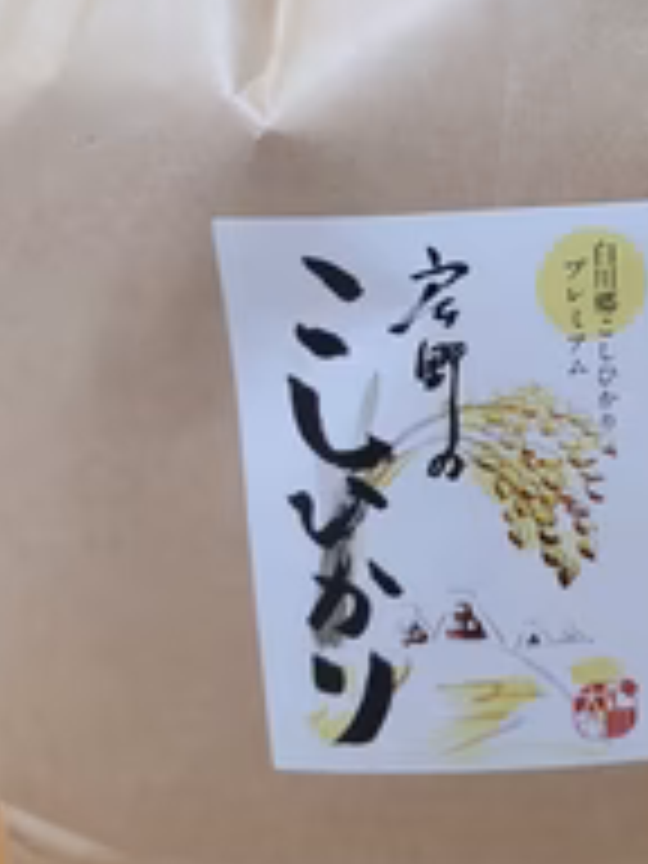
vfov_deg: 36.8
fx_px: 1298
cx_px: 526
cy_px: 378
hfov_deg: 27.4
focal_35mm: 52
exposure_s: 1/50
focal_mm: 7
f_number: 1.8
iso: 500
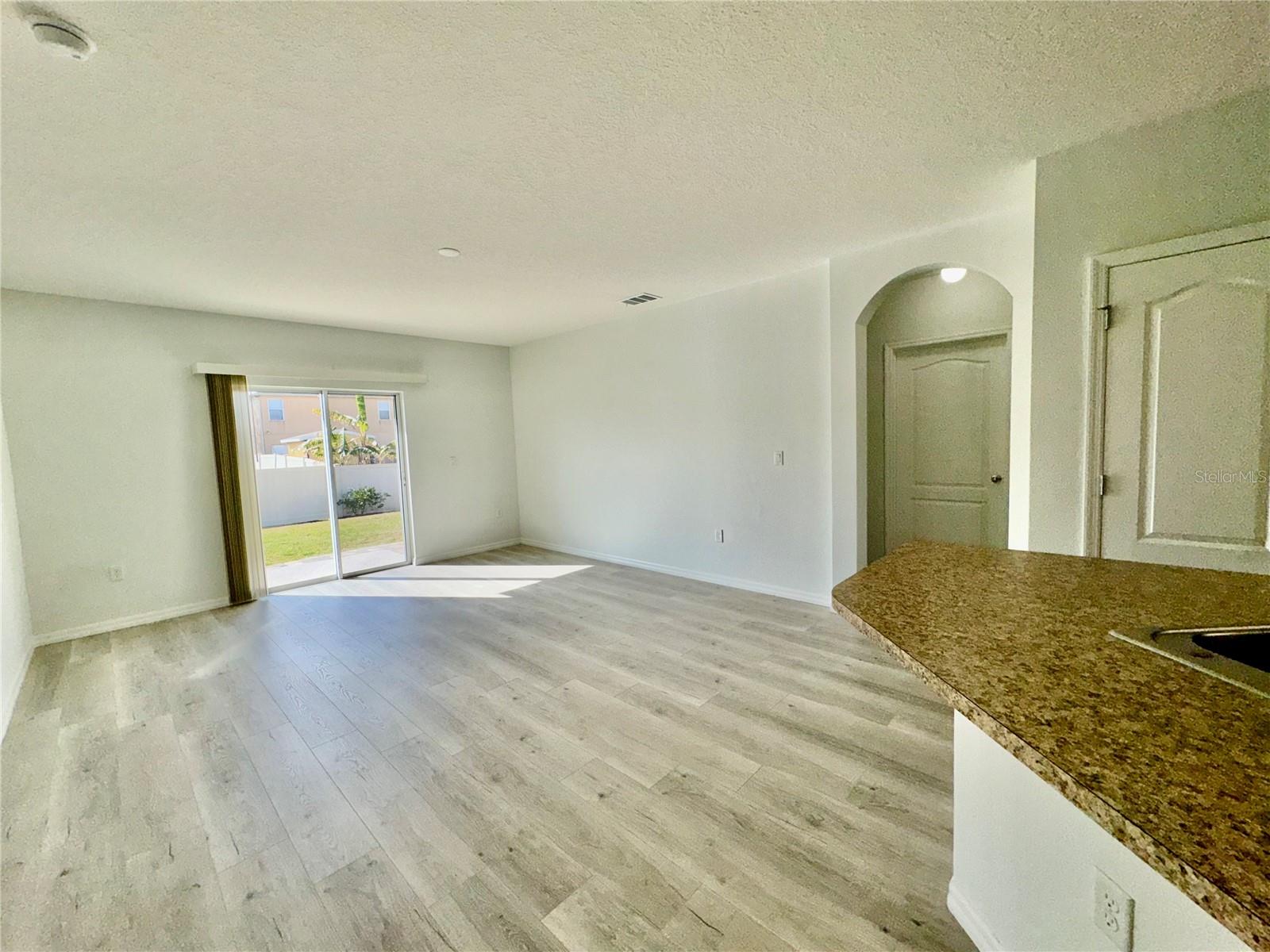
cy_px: 476
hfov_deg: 102.1
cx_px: 635
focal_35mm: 14
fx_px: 514
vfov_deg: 85.7
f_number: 2.2
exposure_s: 1/749
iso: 32
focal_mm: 2.22
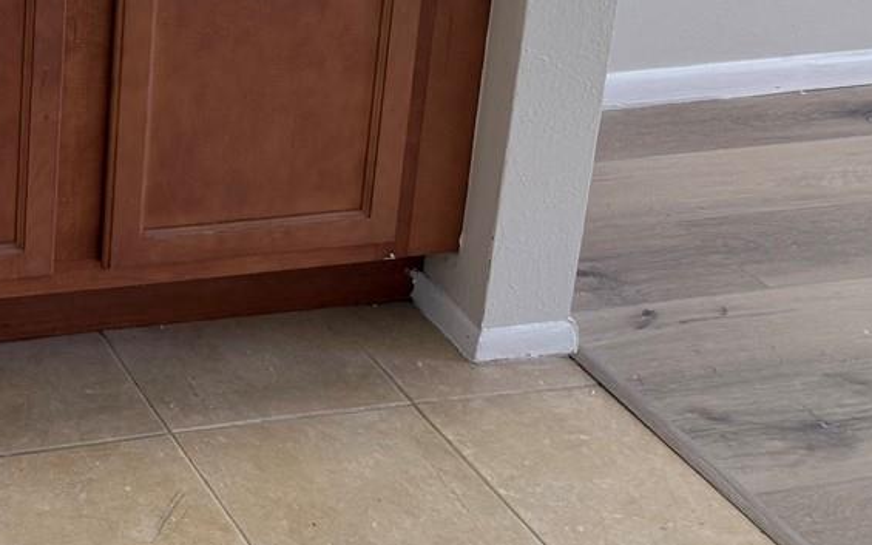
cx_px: -346
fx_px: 1711
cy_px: -272
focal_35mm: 72
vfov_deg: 16.5
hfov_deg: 24.0
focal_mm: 6.76
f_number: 1.78
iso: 100
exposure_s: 1/120
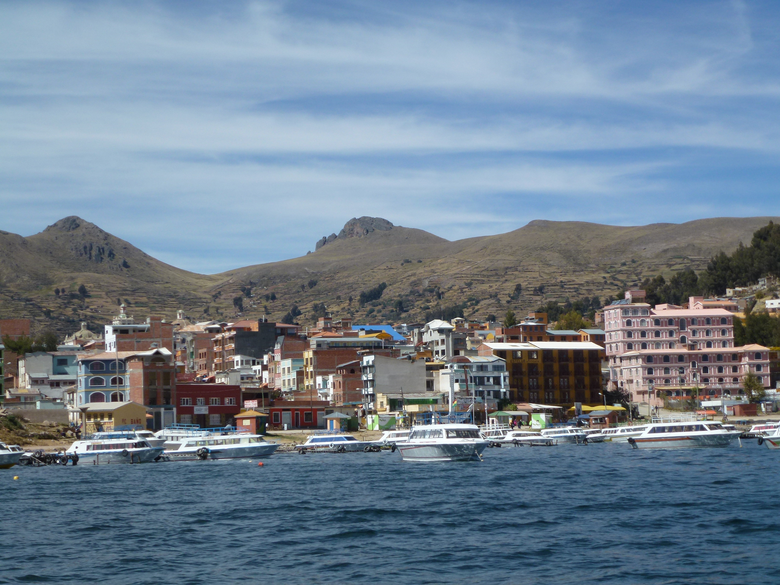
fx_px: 1825
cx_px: 390
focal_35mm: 81
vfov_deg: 18.2
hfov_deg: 24.1
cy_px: 292
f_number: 4.7
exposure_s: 1/800
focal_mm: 13.6
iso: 100
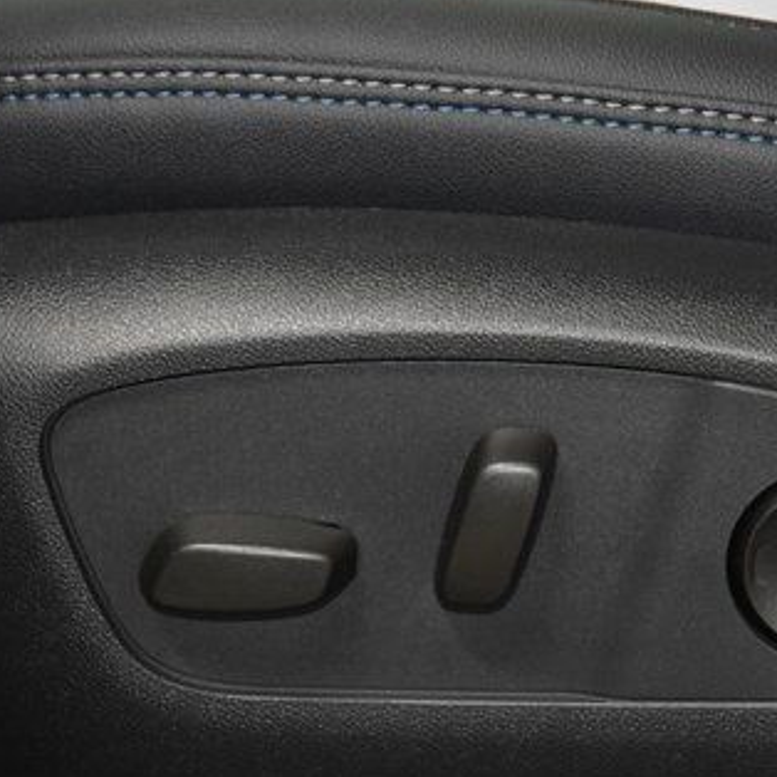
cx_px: 480
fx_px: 4622
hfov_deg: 9.6
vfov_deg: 9.6
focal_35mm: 182
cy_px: 506
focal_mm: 70
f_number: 4.5
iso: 3200
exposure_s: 1/80
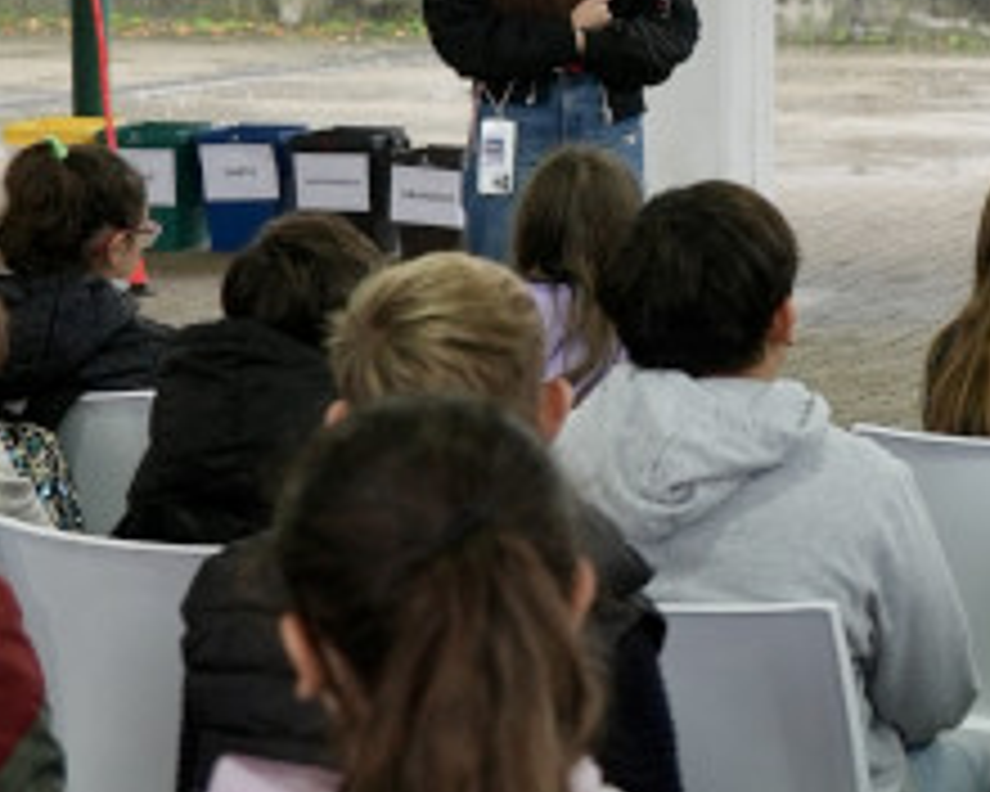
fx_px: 3106
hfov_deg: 17.4
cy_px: 216
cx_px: 1125
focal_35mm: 106
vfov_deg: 14.5
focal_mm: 31
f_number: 4
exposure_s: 1/160
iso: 1250
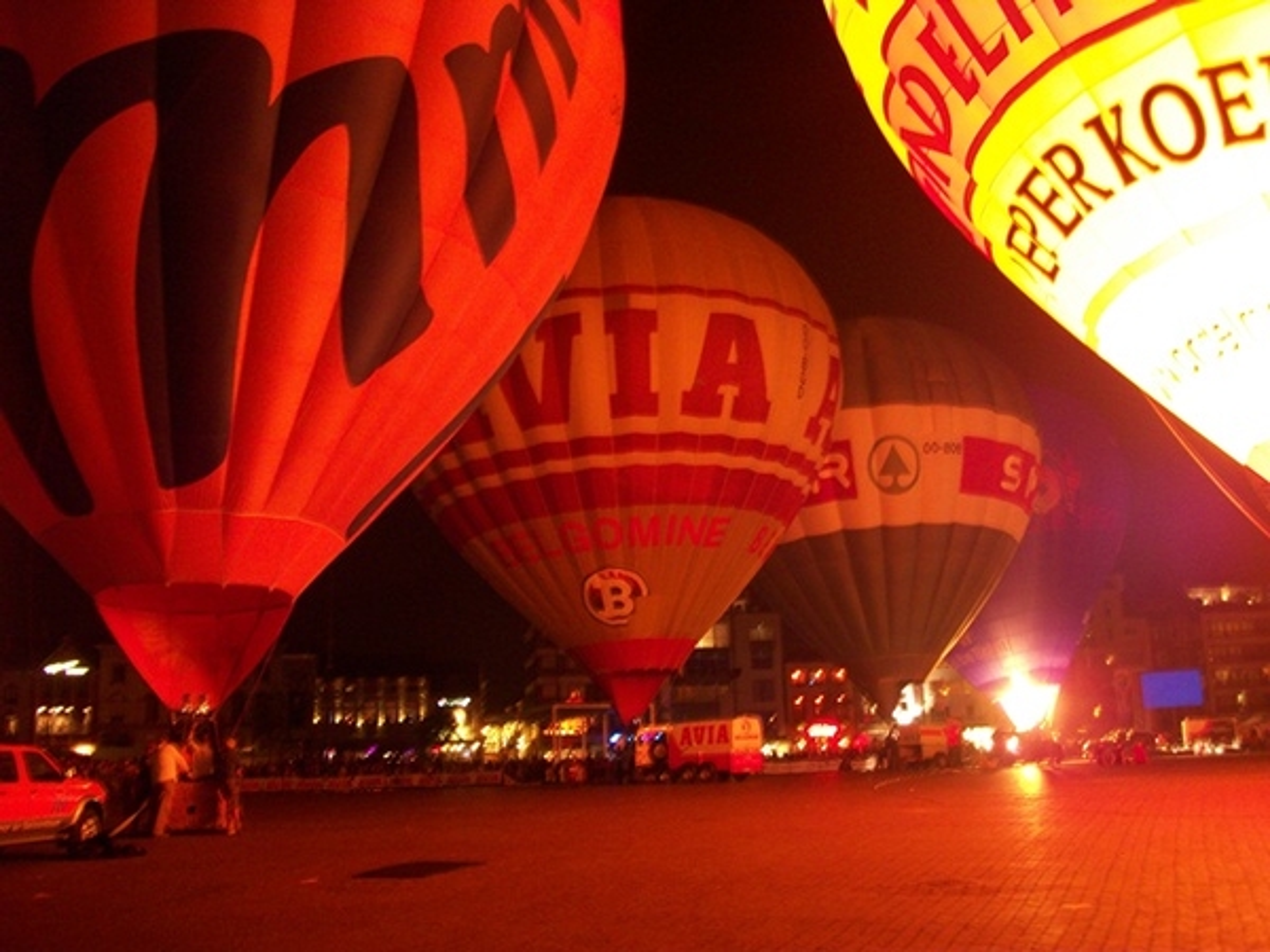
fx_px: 1174
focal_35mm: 32
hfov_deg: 56.8
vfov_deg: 44.2
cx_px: 635
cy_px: 476
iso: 160
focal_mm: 5.7
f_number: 2.9
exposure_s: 1/2
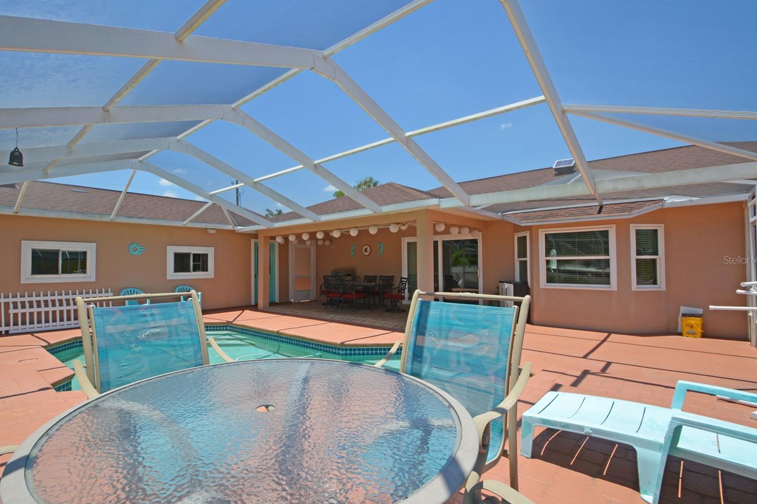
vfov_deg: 70.4
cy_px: 260
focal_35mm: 17
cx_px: 342
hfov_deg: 93.0
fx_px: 357
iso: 160
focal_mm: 10
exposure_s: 1/80
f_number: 13
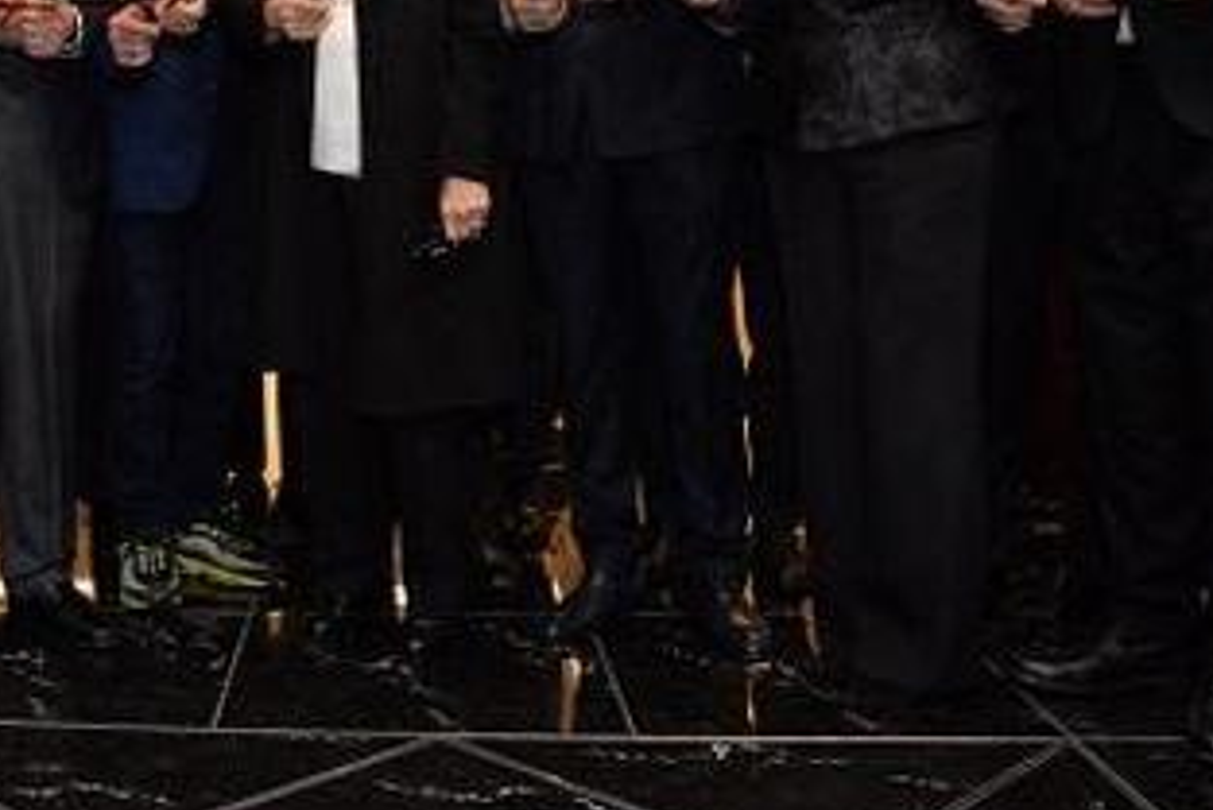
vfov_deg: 27.4
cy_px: 47
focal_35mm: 47
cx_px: 227
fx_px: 1584
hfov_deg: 40.0
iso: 4500
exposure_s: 1/200
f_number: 6.3
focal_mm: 24
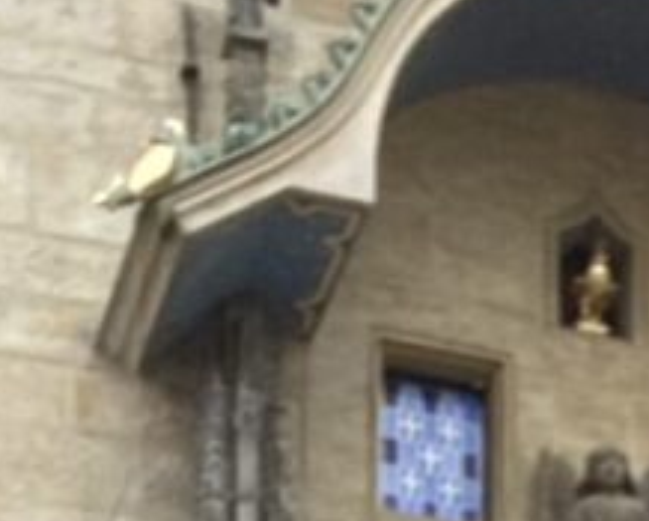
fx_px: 3712
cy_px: 1679
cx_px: 971
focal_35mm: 193
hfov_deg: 9.7
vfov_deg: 7.0
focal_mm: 2.71
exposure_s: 1/60
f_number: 2.2
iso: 160
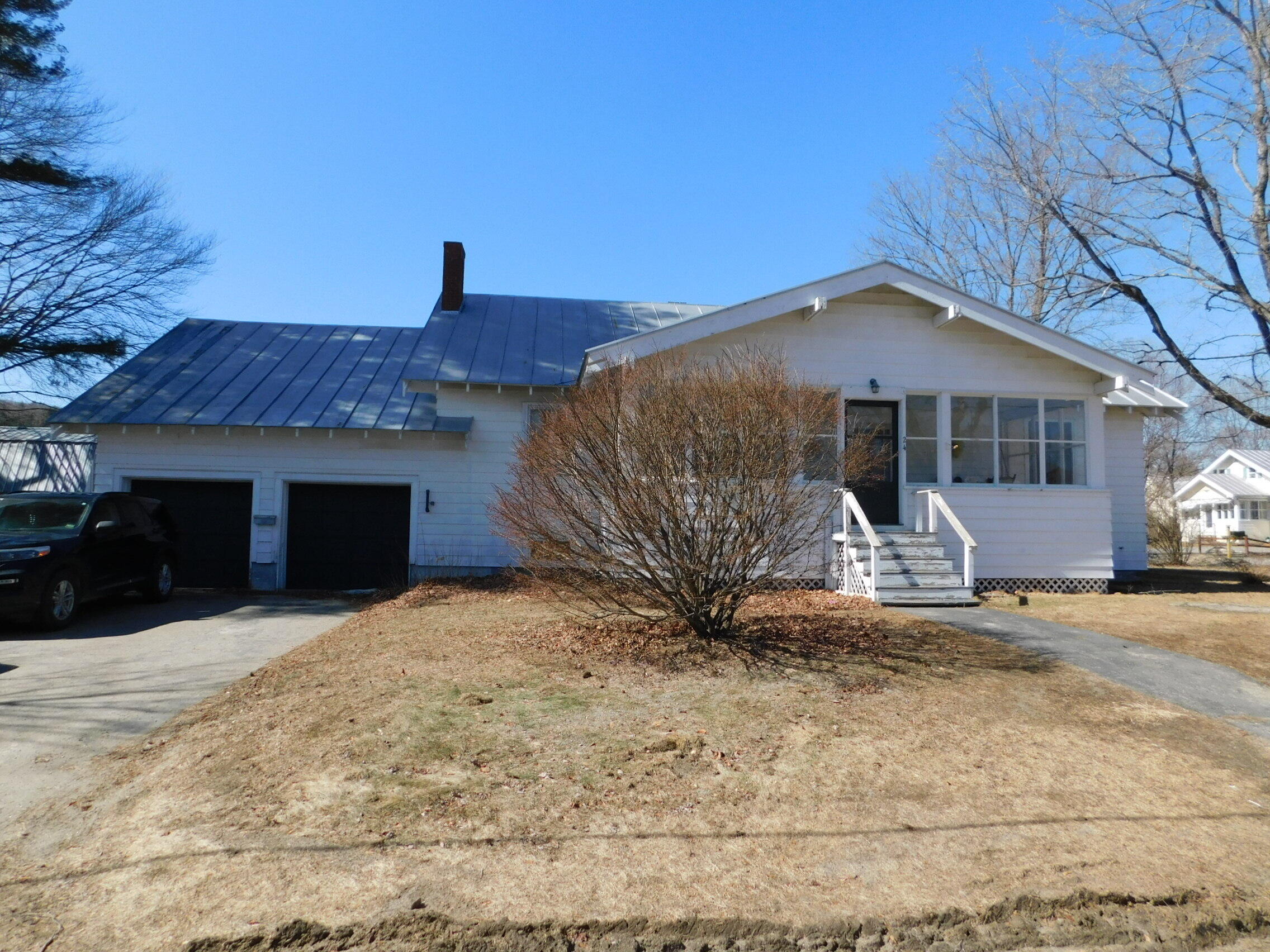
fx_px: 844
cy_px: 476
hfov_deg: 73.9
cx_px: 635
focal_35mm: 23
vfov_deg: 58.9
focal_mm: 4
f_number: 3
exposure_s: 1/1250
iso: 125
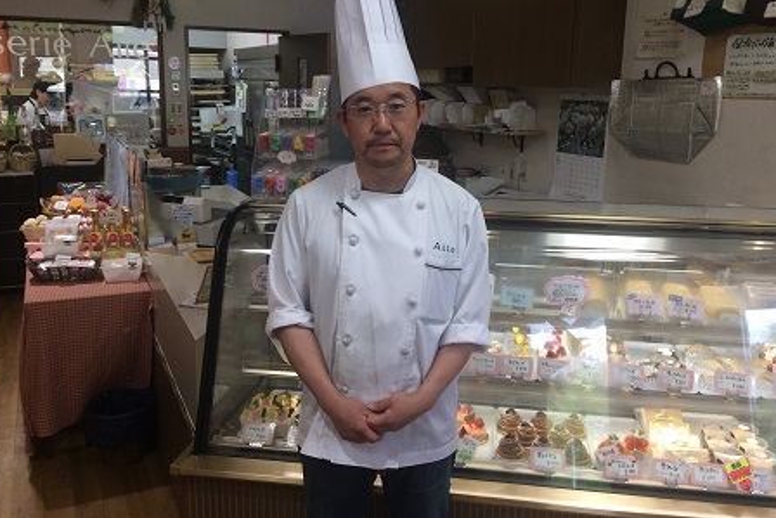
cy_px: 220
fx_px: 712
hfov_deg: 57.2
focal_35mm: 33
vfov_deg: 39.9
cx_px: 398
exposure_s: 1/120
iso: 64
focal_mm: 4.15
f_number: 2.2
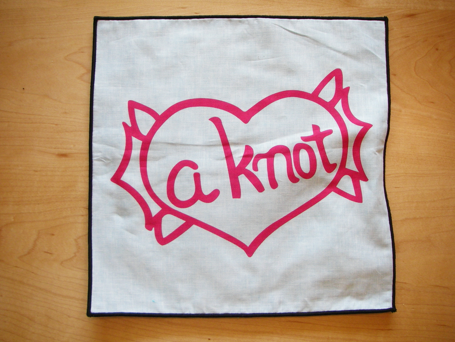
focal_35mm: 38
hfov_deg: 49.0
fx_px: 499
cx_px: 228
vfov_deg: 37.7
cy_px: 171
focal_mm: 6.3
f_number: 3.3
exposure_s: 1/40
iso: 160
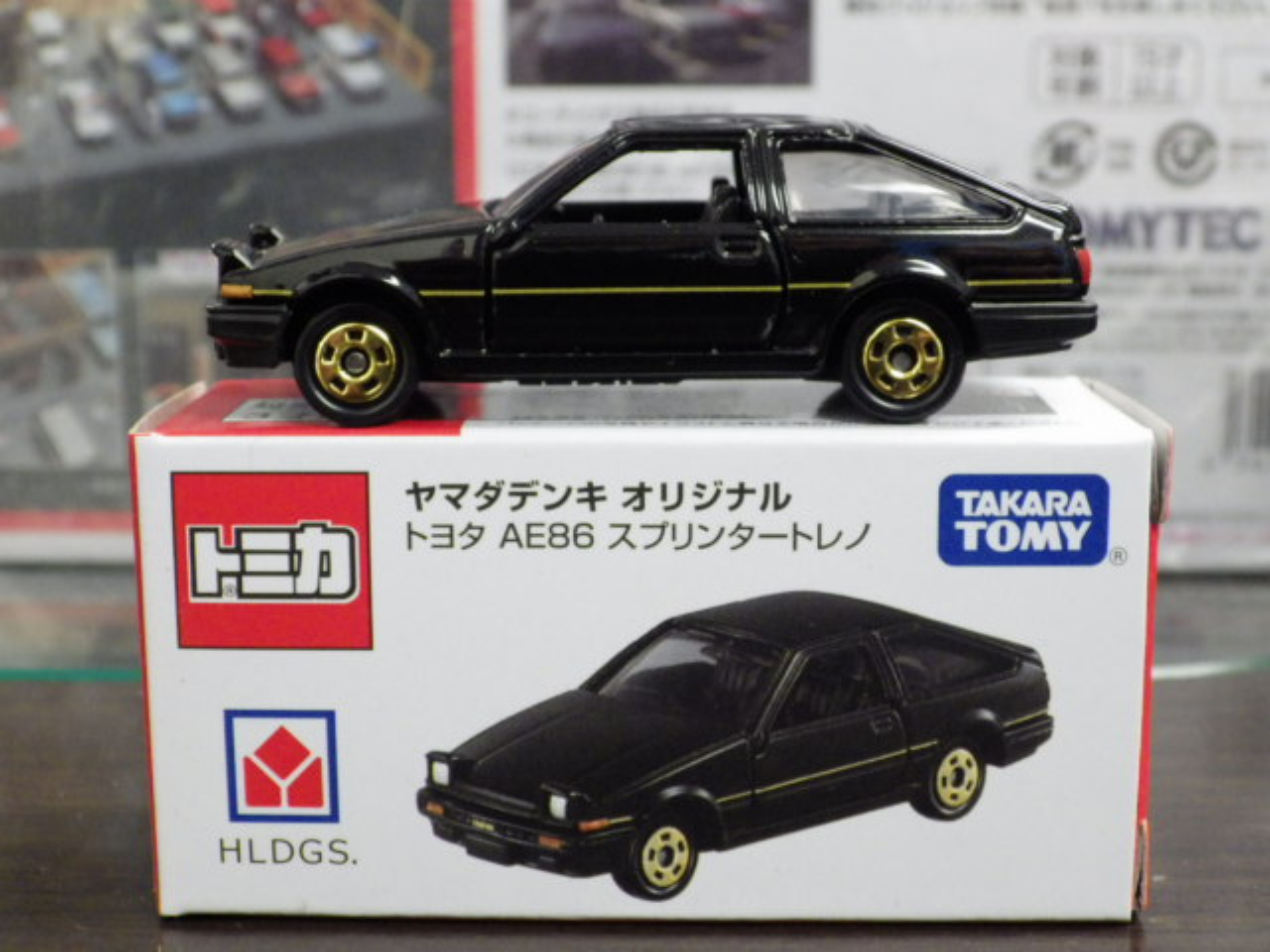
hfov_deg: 32.7
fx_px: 2165
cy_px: 476
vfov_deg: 24.8
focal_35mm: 59
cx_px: 635
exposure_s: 1/25
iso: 800
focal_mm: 10.7
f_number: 4
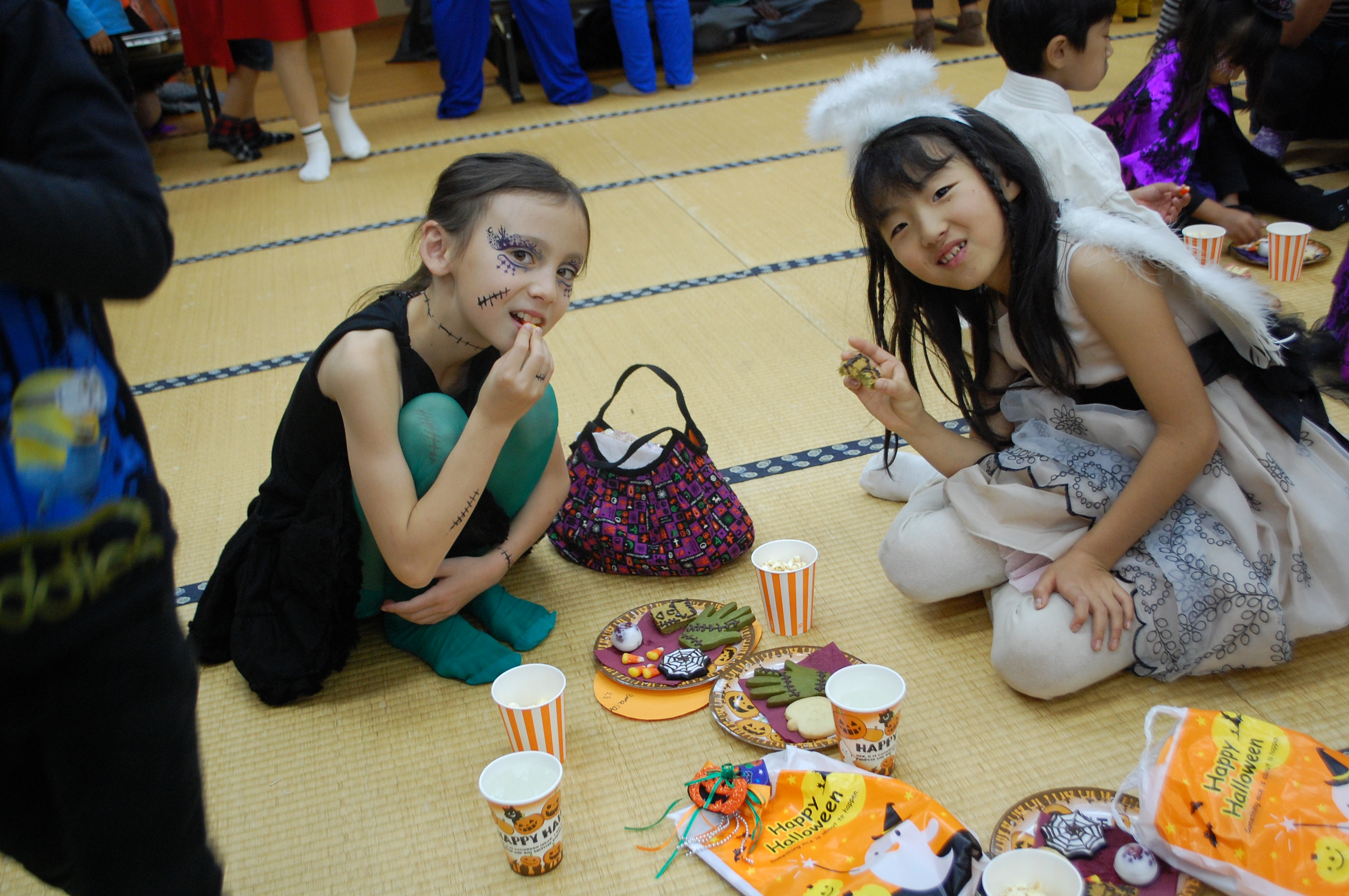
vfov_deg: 36.8
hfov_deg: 53.2
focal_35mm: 36
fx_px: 1348
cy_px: 448
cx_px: 674
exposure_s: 1/30
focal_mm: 24
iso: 800
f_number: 4.2
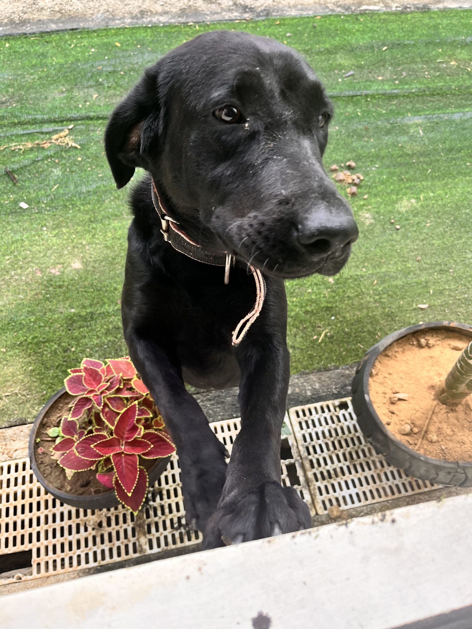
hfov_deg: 53.1
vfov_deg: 67.3
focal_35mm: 26
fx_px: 473
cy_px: 314
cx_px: 236
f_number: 1.6
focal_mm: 5.1
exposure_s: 1/121
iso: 125
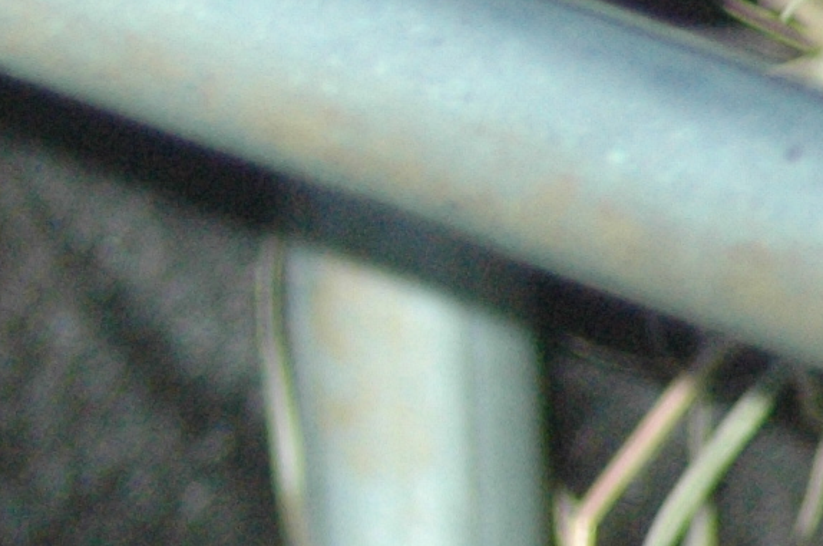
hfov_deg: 0.9
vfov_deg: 0.6
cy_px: -360
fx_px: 53876
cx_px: -1141
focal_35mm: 2360
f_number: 6
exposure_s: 1/2000
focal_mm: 300
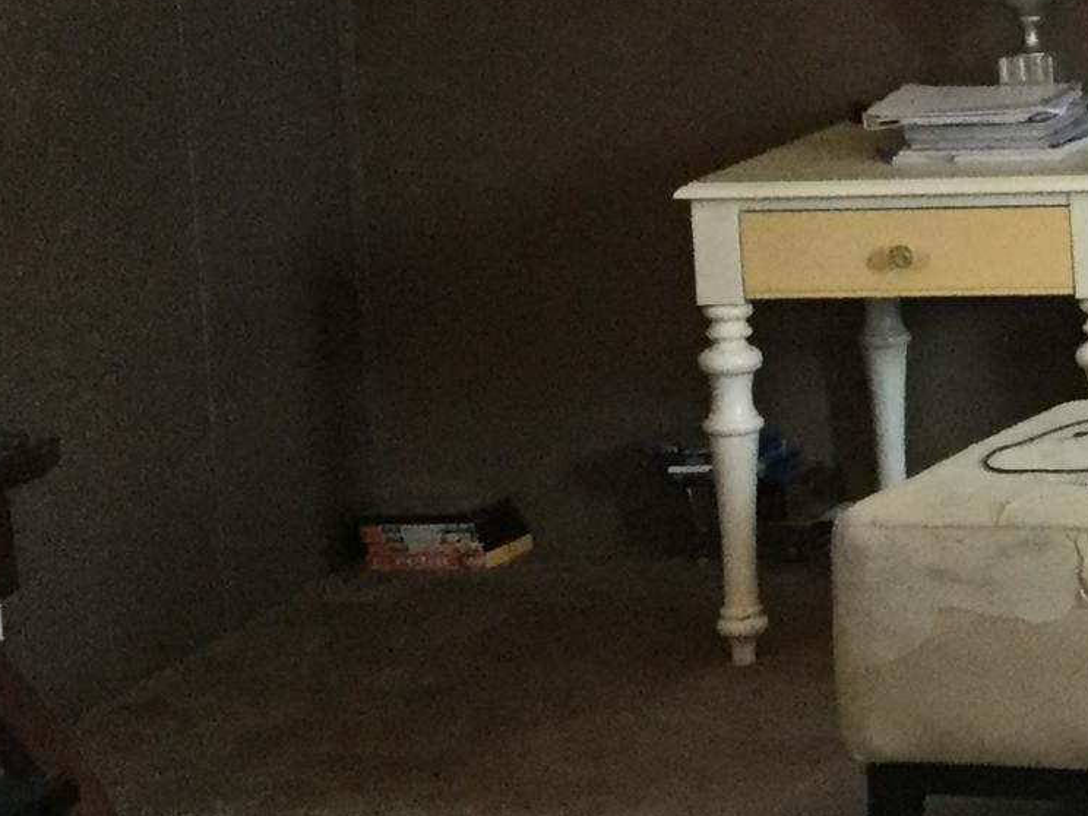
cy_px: 104
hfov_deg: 14.6
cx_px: 1688
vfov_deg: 11.8
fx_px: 3929
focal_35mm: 125
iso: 160
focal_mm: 3.3
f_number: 2.4
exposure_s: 1/30
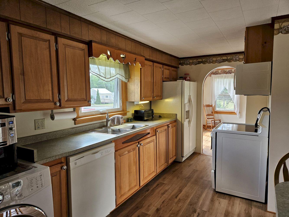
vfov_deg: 58.9
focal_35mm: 23
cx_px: 144
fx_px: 192
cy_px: 108
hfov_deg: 73.9
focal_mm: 5.4
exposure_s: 1/120
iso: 160
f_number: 1.8
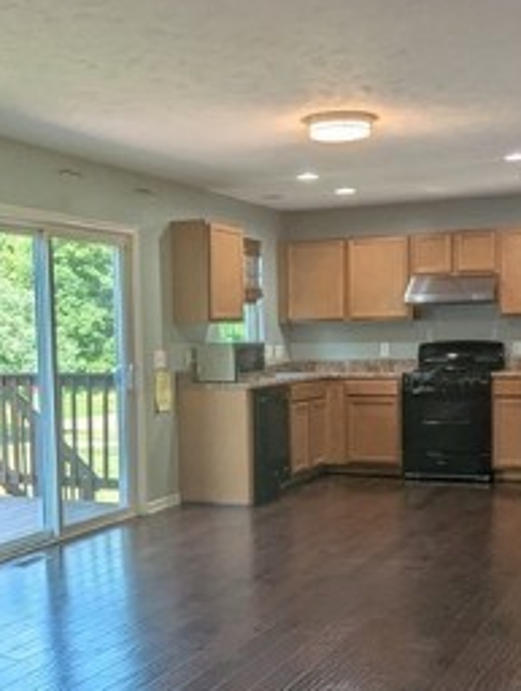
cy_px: 424
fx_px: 960
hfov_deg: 30.4
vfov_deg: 39.4
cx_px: 278
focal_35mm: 48
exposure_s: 1/120
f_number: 2.2
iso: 70
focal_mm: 2.35
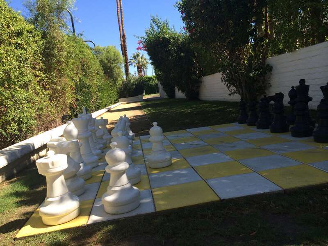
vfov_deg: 46.8
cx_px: 164
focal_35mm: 30
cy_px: 123
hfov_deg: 60.0
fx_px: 284
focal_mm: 4.12
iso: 32
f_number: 2.2
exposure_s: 1/1026
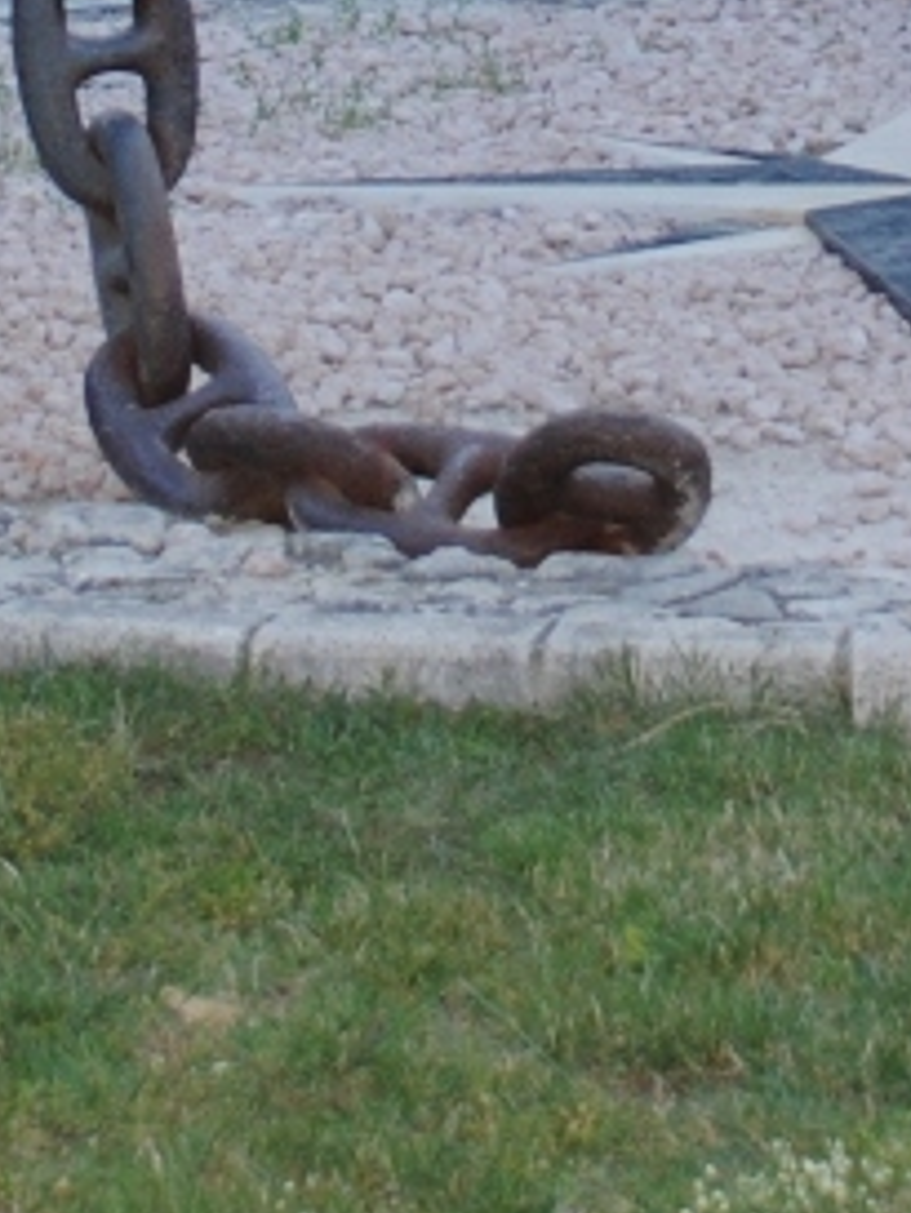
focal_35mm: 164
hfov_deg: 9.0
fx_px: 5750
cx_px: 727
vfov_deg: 11.5
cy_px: -669
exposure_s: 1/125
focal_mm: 20
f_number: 3.8
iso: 180
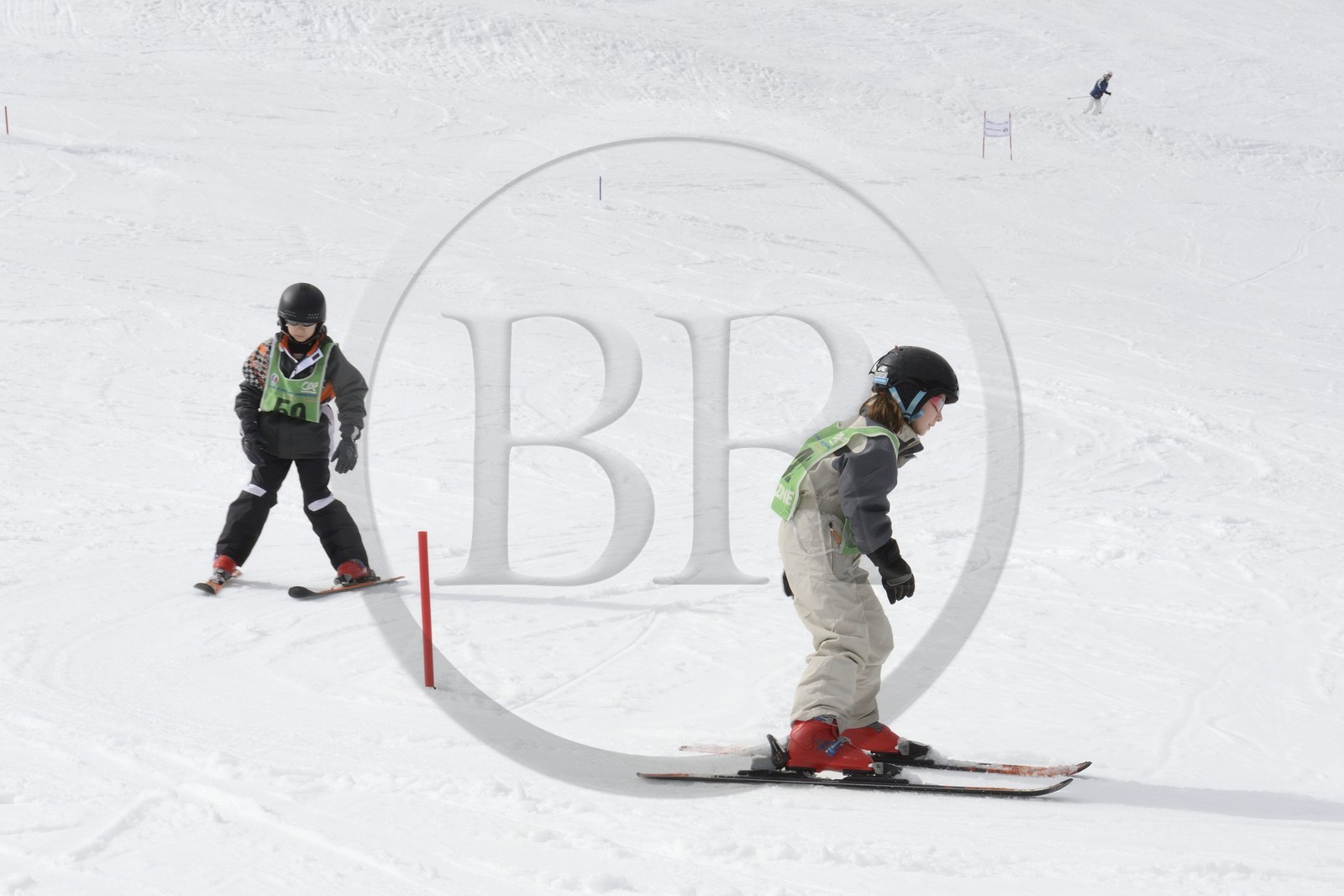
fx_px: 2613
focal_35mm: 70
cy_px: 448
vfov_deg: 19.4
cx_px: 672
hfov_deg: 28.8
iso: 400
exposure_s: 1/320
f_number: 20
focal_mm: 70
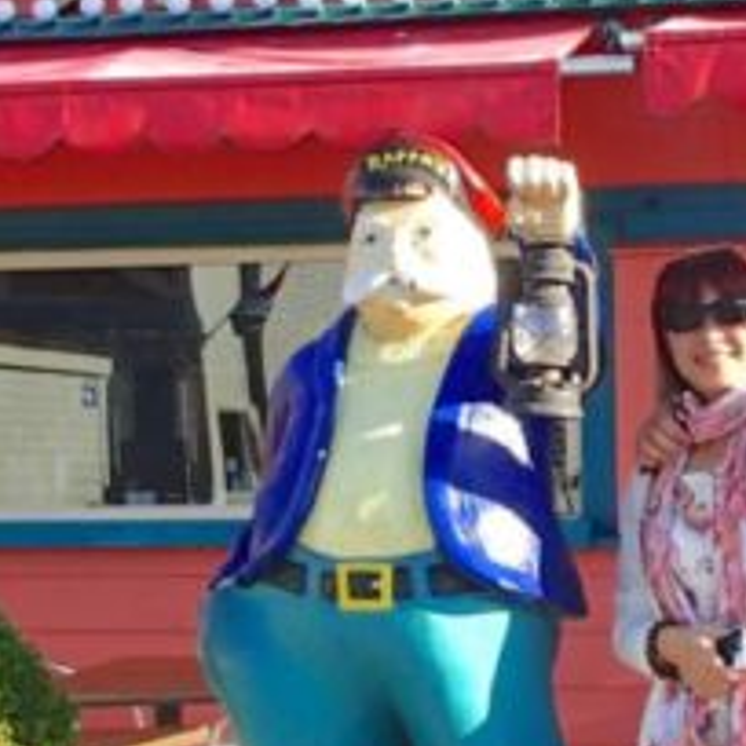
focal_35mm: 111
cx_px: 578
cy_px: 314
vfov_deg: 15.7
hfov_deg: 15.6
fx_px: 2706
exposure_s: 1/250
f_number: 4.2
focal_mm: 5.72
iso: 100
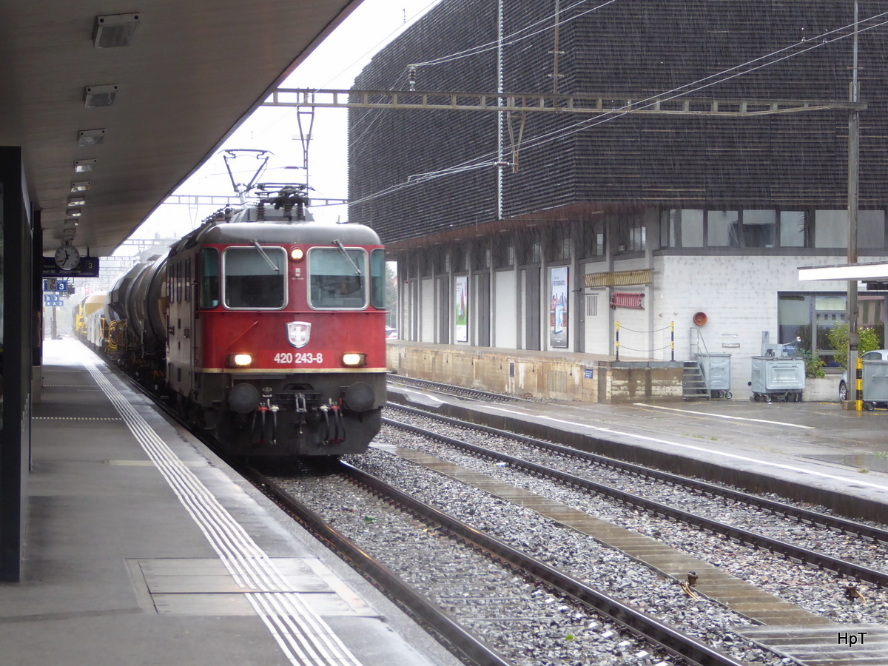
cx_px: 444
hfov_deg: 16.8
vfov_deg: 12.7
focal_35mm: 117
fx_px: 3001
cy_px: 333
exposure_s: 1/60
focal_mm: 19
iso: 400
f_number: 5.1
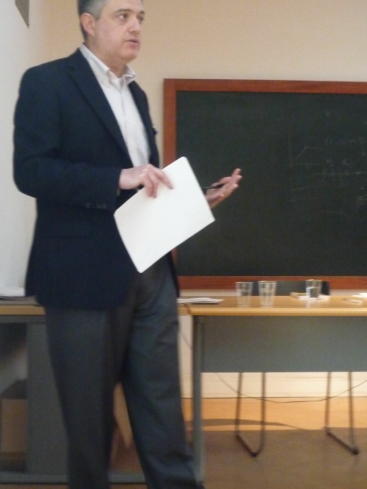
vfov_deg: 34.9
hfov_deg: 26.6
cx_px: 171
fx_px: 777
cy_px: 252
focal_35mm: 55
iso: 800
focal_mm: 7.3
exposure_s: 1/8
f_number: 4.1
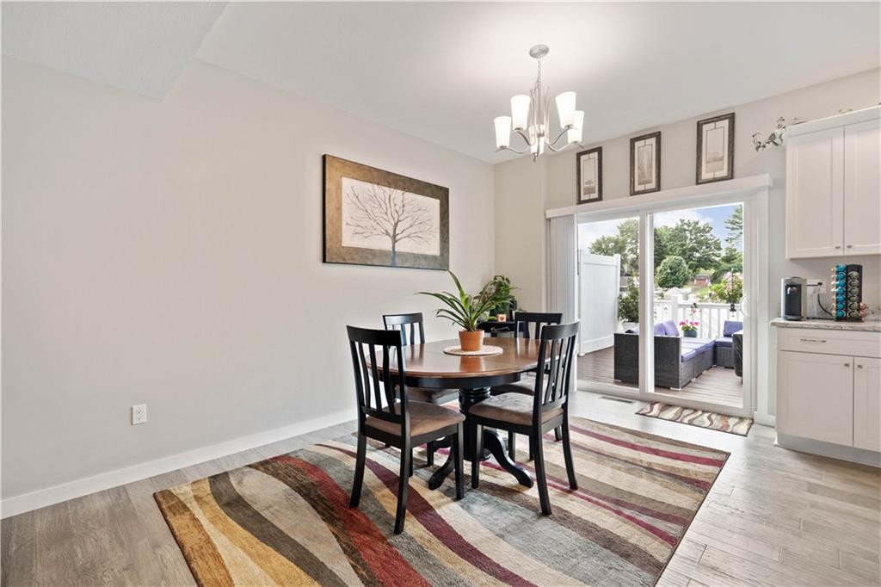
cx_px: 440
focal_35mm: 16
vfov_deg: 73.7
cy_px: 294
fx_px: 391
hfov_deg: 96.8
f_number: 6.3
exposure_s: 1/160
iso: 2000
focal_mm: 16
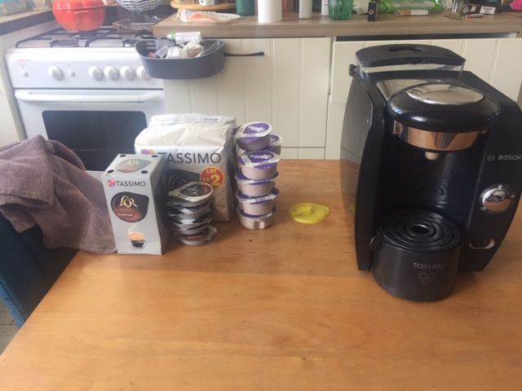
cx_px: 261
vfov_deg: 48.2
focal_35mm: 29
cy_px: 196
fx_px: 437
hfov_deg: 61.7
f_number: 2.2
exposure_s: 1/50
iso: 40
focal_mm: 4.15
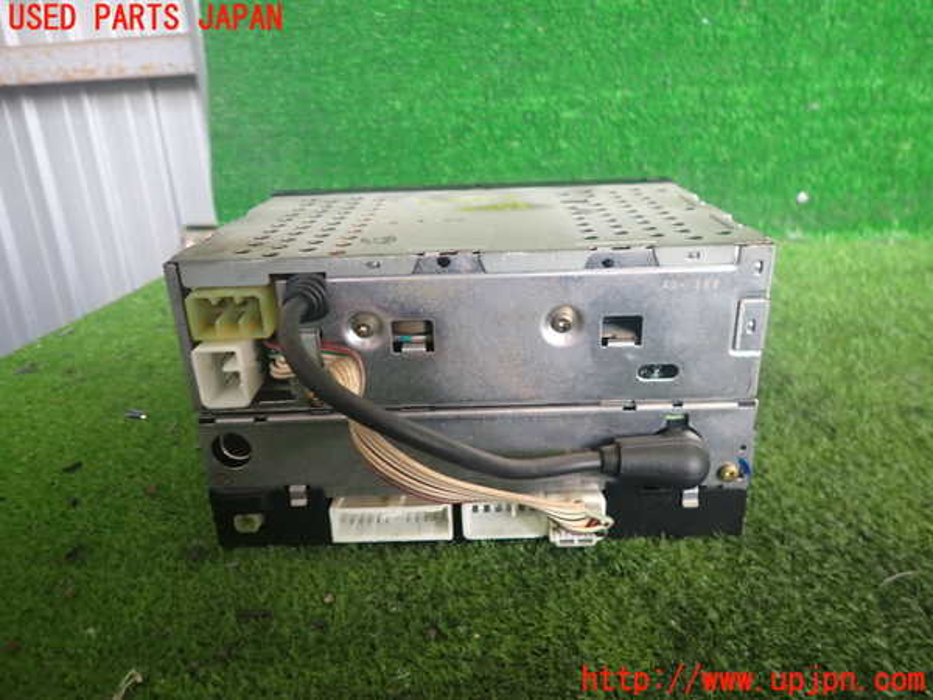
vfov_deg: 54.9
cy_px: 350
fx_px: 674
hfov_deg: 69.4
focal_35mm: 25
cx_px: 466
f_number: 2
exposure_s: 1/80
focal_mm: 4.5
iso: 200
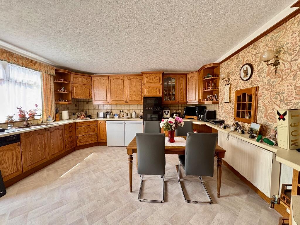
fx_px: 121
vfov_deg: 85.7
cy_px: 112
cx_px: 150
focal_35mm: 14
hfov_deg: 102.1
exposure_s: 1/99
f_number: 2.2
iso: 200
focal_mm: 2.22
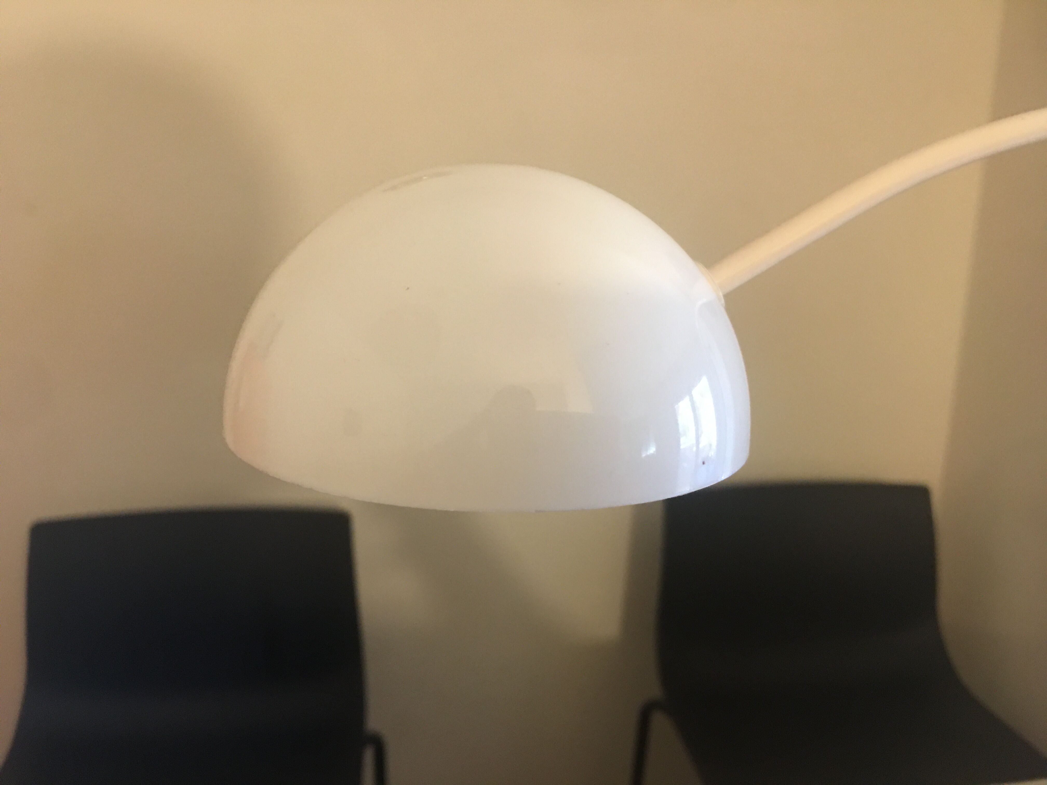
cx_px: 524
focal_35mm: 29
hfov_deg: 61.7
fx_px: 877
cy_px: 392
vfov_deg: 48.2
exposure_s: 1/10
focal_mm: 4.15
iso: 80
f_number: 2.2
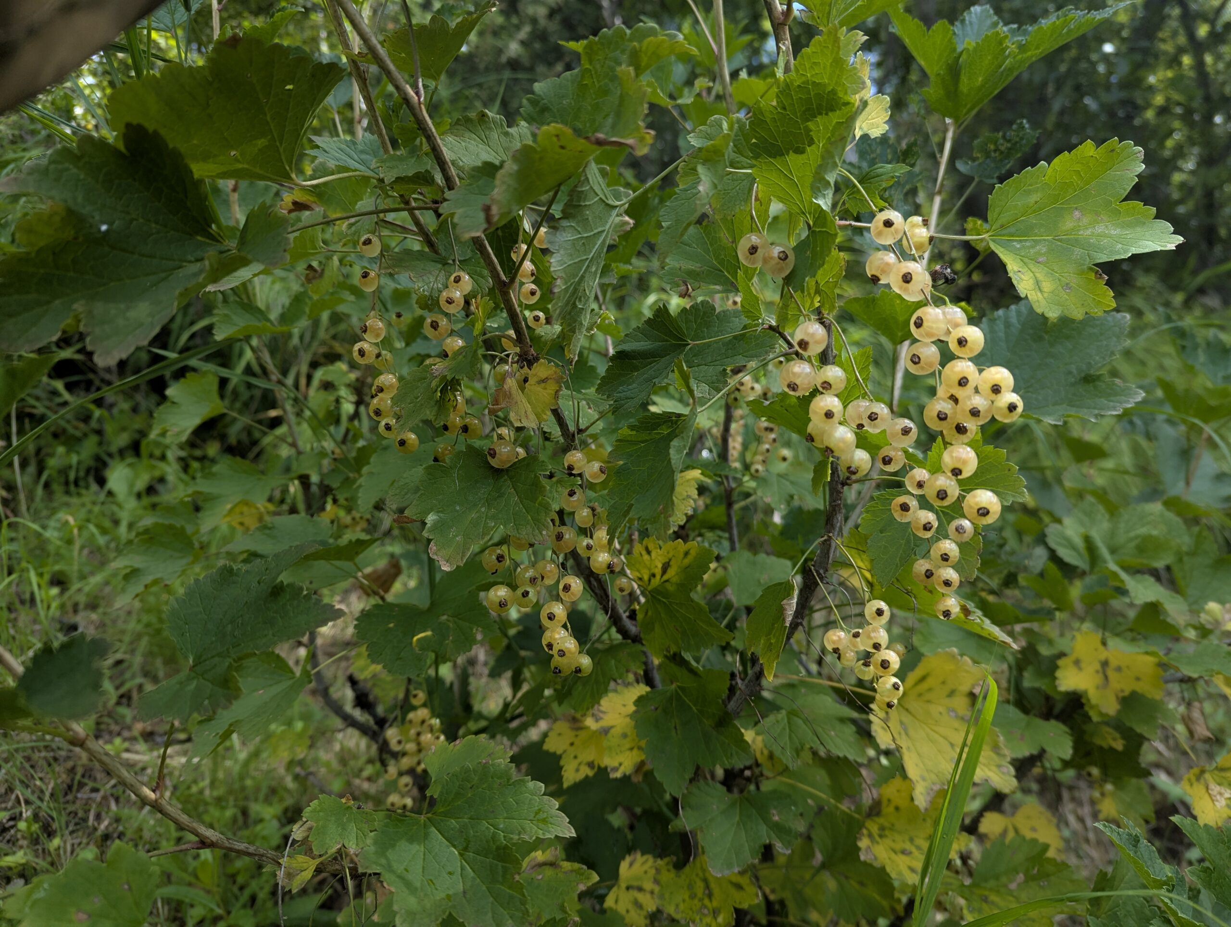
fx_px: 855
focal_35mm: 24
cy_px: 464
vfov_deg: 56.9
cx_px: 616
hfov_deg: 71.5
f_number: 1.85
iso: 37
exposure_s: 1/410
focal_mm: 6.81
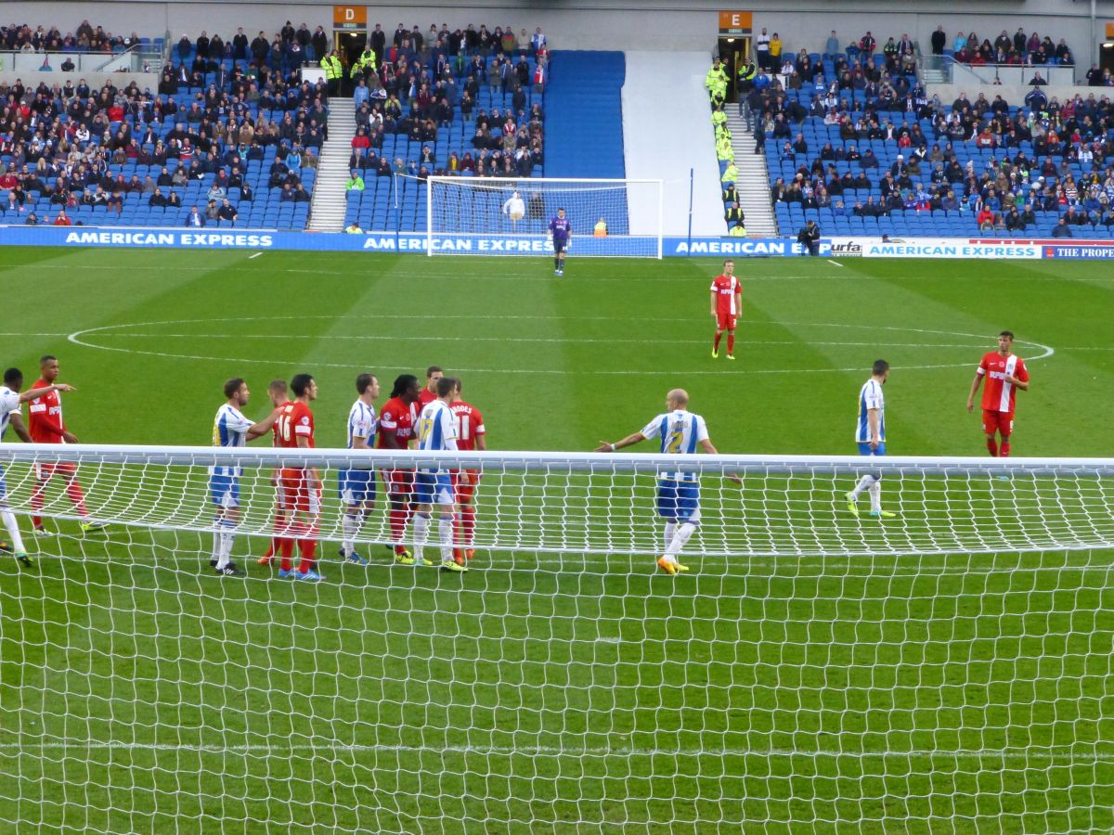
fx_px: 3926
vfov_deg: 12.1
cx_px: 557
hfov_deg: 16.1
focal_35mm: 122
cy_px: 418
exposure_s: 1/100
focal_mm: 21.8
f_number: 5.4
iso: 800
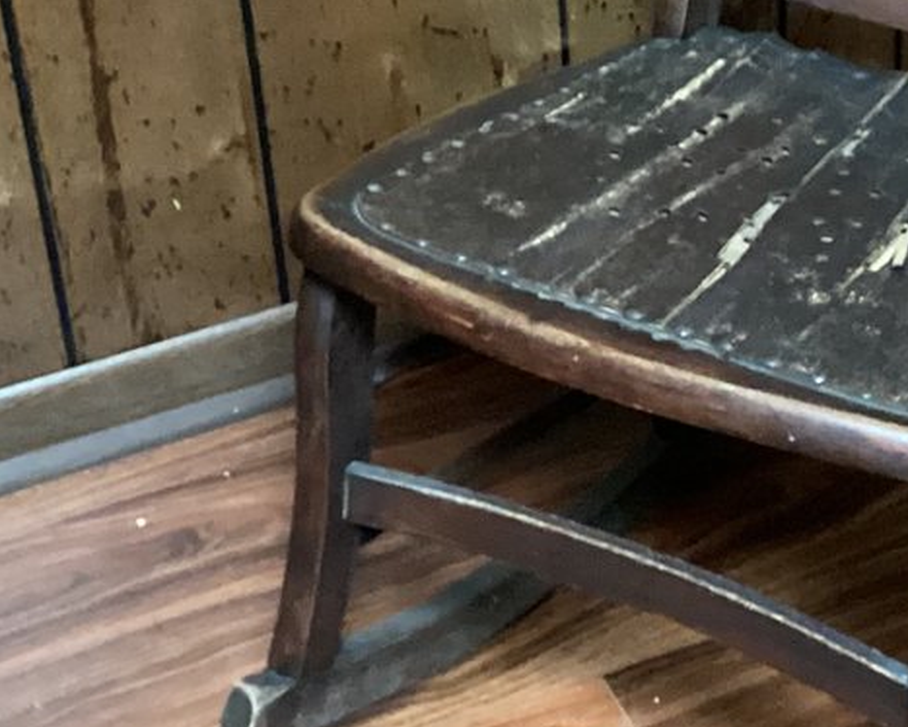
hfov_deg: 19.2
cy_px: 69
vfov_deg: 15.5
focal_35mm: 98
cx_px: 814
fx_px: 2635
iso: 800
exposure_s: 1/17
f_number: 2.4
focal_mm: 3.3
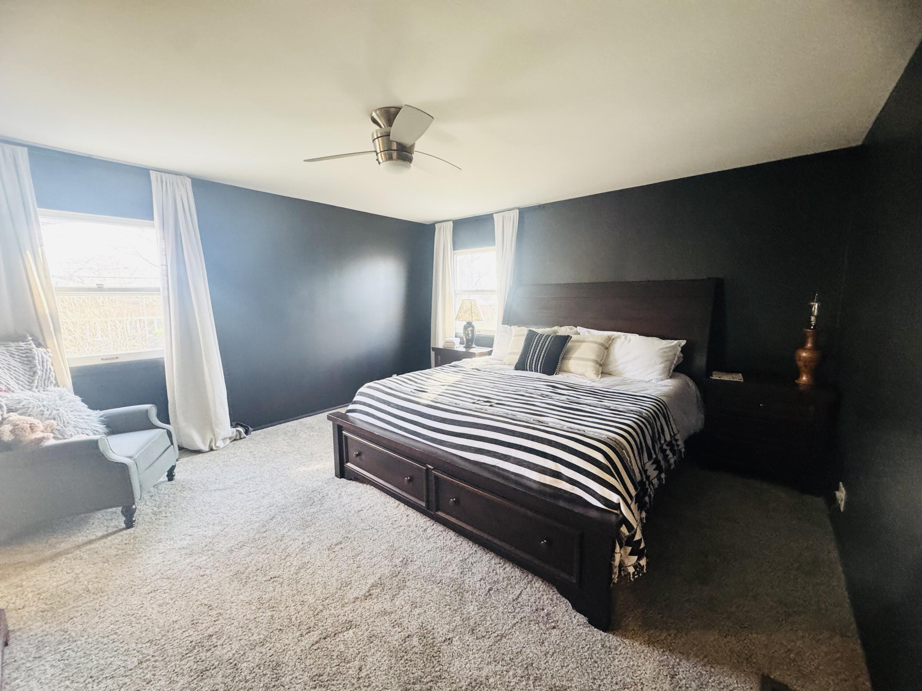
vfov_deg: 85.7
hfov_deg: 102.1
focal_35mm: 14
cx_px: 461
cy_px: 346
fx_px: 373
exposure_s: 1/60
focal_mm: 2.22
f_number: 2.2
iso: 400
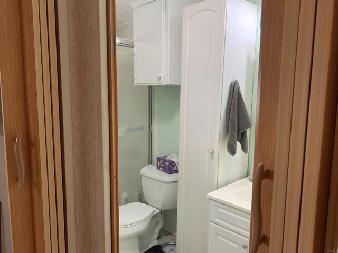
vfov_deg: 53.1
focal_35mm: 26
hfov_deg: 67.3
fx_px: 254
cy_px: 126
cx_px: 169
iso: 100
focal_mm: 4.25
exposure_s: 1/60
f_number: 1.8
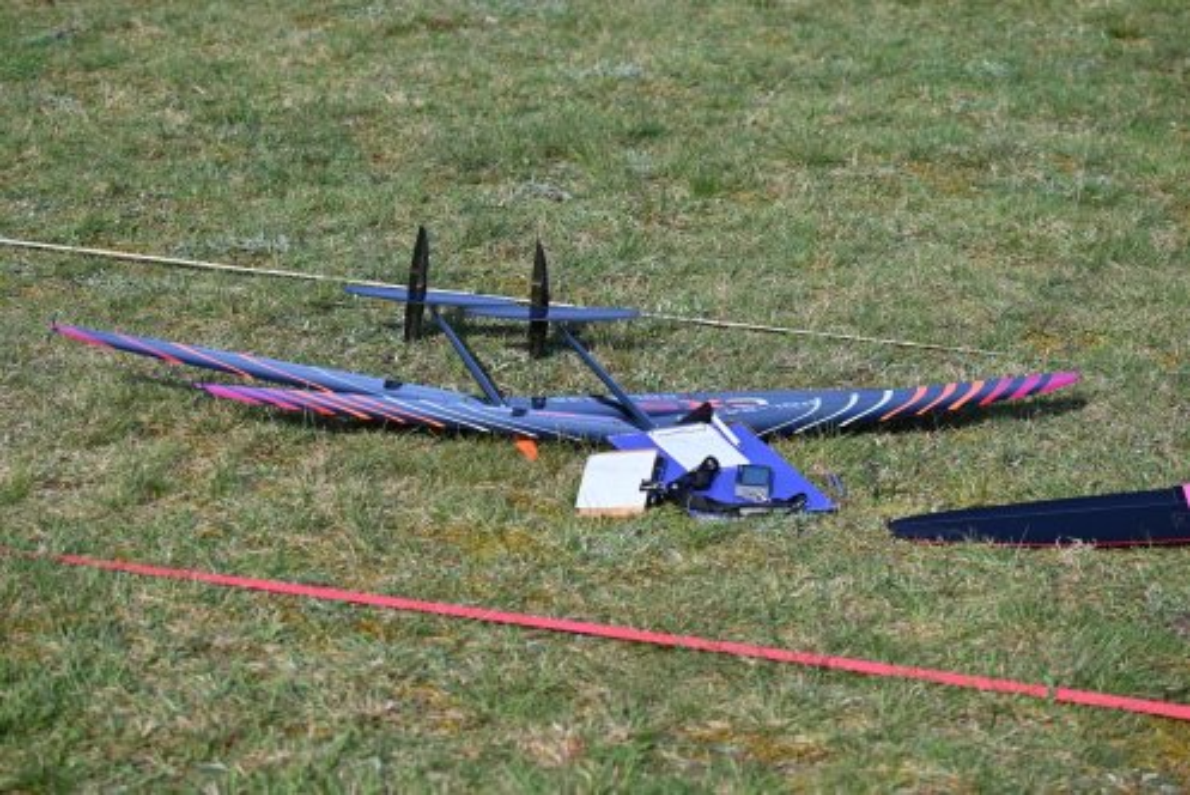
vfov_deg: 10.2
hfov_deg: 15.2
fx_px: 4465
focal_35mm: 135
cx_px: 595
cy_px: 398
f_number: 8
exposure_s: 1/1000
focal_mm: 135
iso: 320
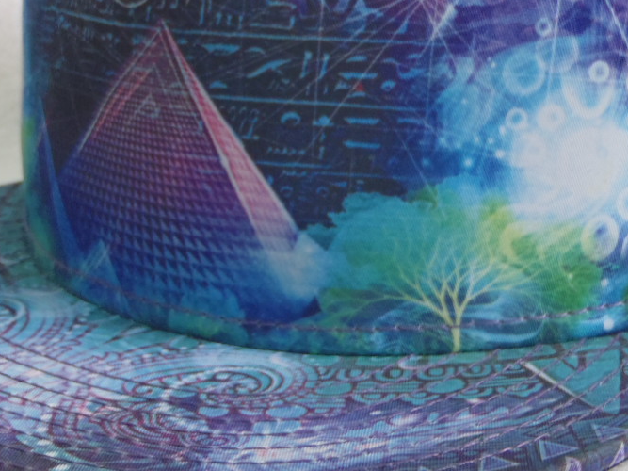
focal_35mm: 71
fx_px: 1288
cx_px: 257
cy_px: 132
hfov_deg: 27.4
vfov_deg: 20.6
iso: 200
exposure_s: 1/10
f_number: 4.7
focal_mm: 6.64
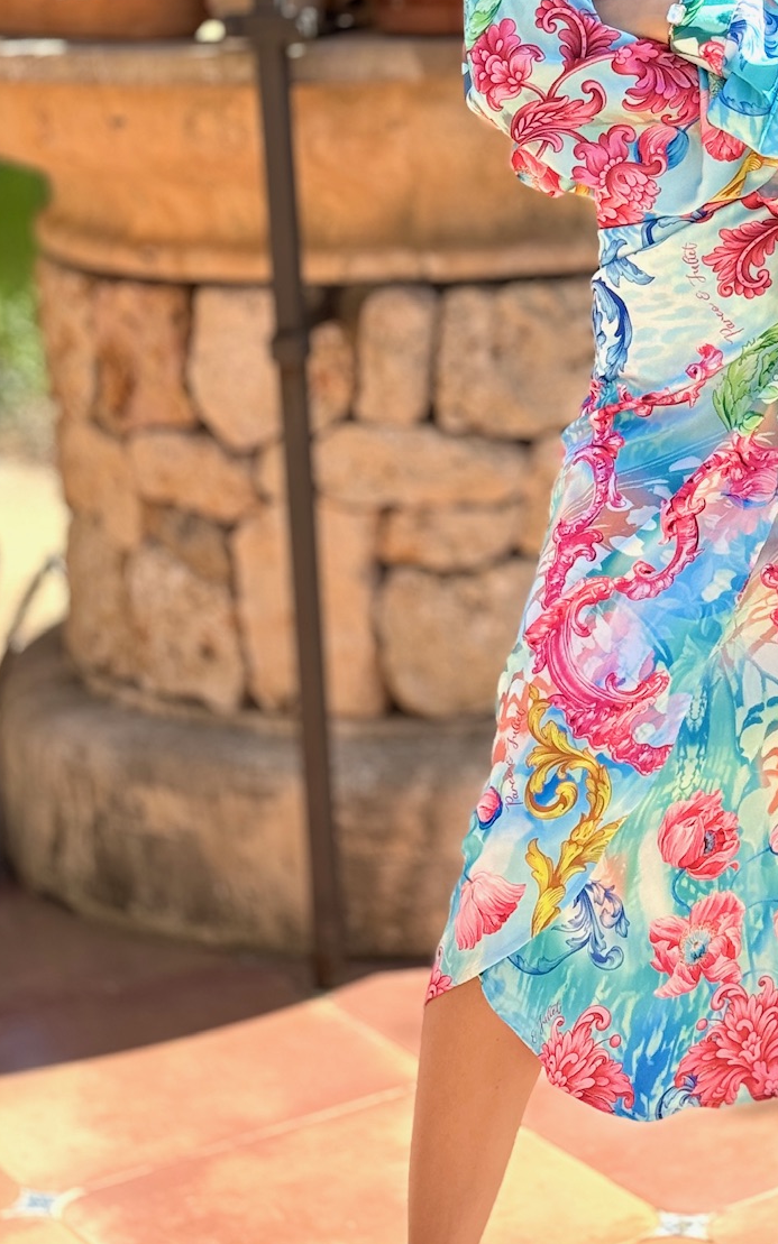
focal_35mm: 94
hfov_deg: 13.8
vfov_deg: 21.9
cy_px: 326
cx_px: 672
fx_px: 3189
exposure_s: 1/1984
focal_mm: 6.76
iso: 64
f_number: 1.78
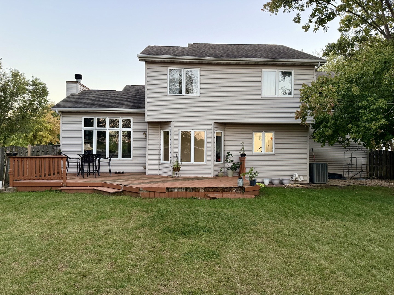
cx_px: 197
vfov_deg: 56.8
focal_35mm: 24
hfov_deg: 71.6
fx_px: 273
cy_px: 148
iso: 200
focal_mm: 6.76
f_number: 1.78
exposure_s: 1/89
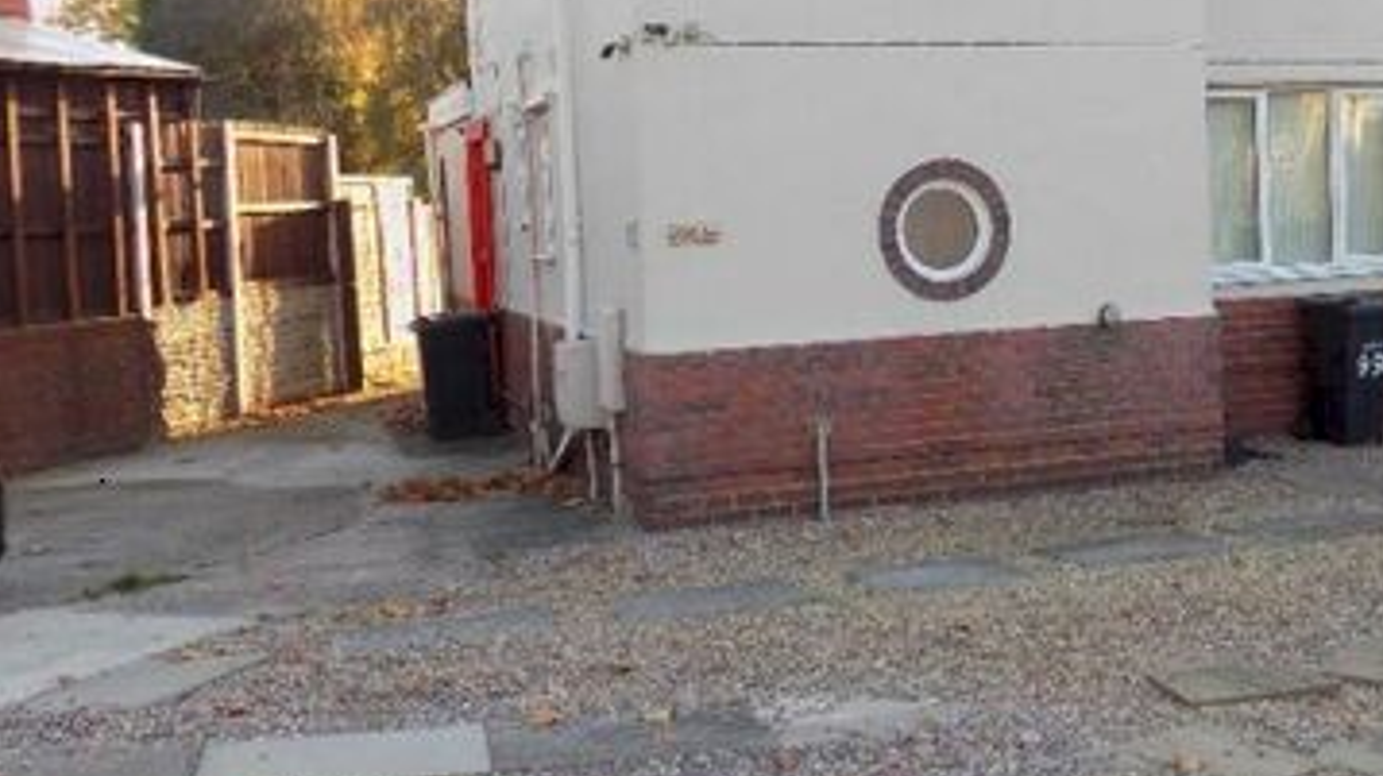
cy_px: 365
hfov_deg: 40.9
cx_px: 1039
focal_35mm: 49
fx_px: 1796
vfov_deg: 24.4
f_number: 3.1
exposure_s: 1/80
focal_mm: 4
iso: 80
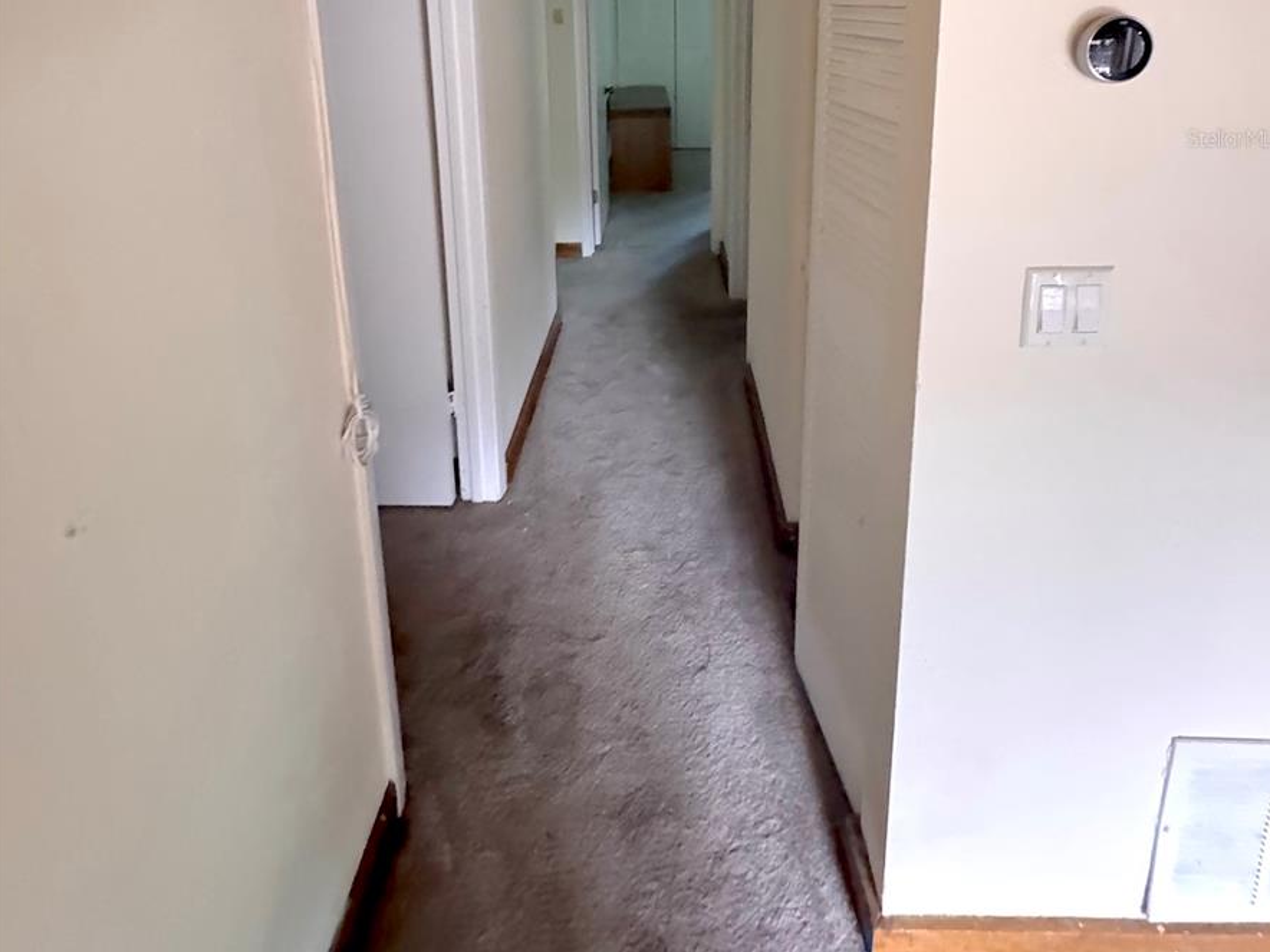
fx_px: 697
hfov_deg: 84.7
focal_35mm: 19
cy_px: 138
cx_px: 642
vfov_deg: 60.6
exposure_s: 1/45
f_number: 2.2
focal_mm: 2.22
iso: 1250
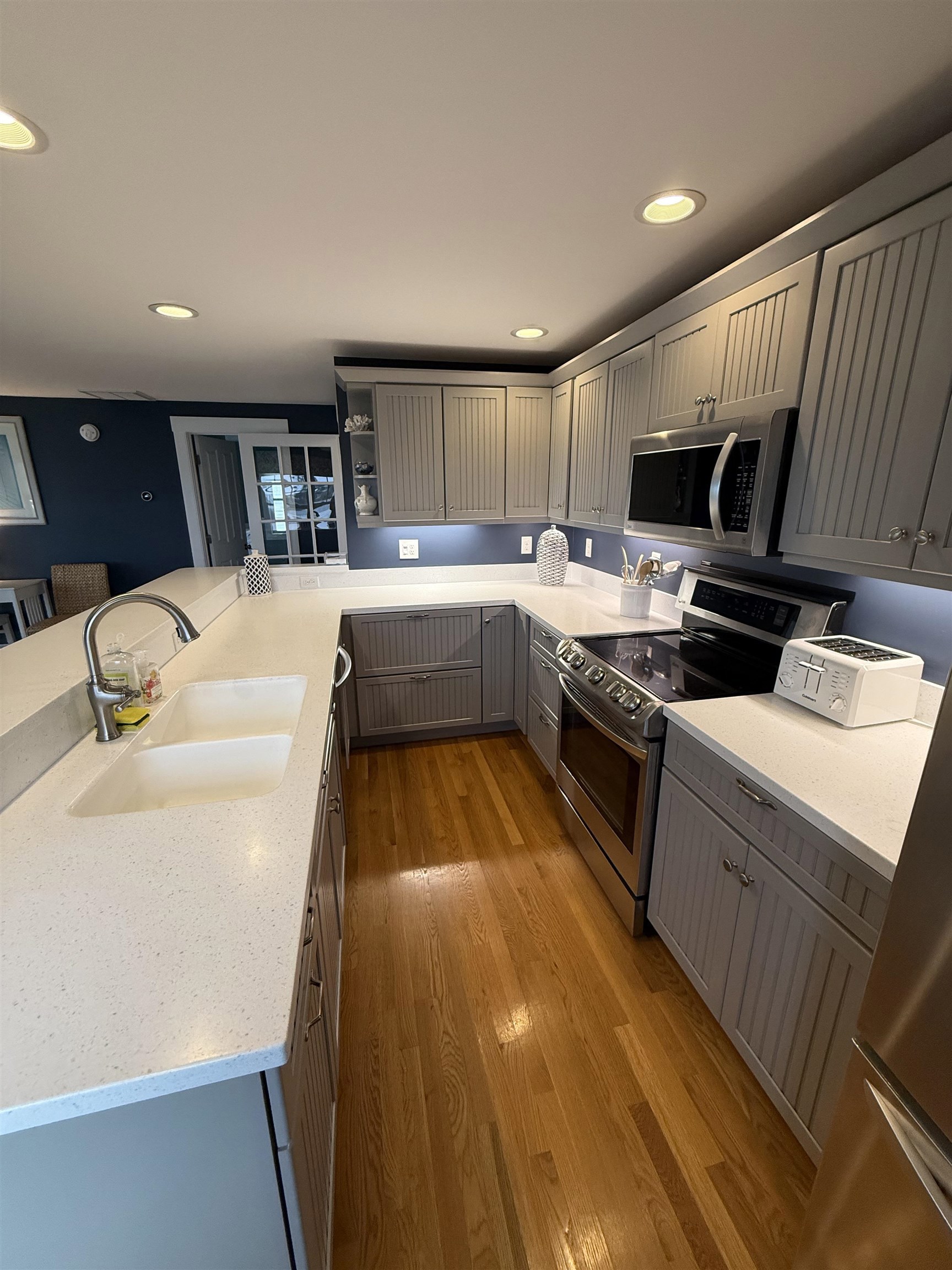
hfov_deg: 85.7
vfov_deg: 102.1
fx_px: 513
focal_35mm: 14
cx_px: 476
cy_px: 635
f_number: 2.2
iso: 250
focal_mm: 2.22
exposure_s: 1/120
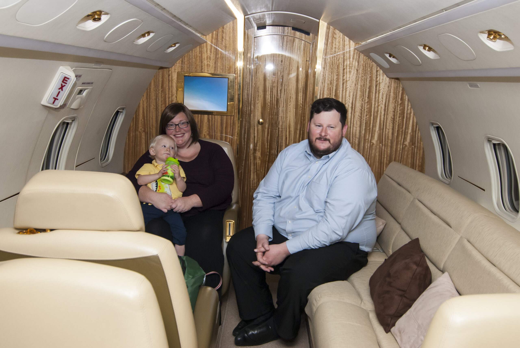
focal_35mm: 36
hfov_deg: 53.1
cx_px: 260
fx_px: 521
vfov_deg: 37.0
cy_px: 174
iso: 400
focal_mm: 24
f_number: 5.6
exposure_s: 1/60
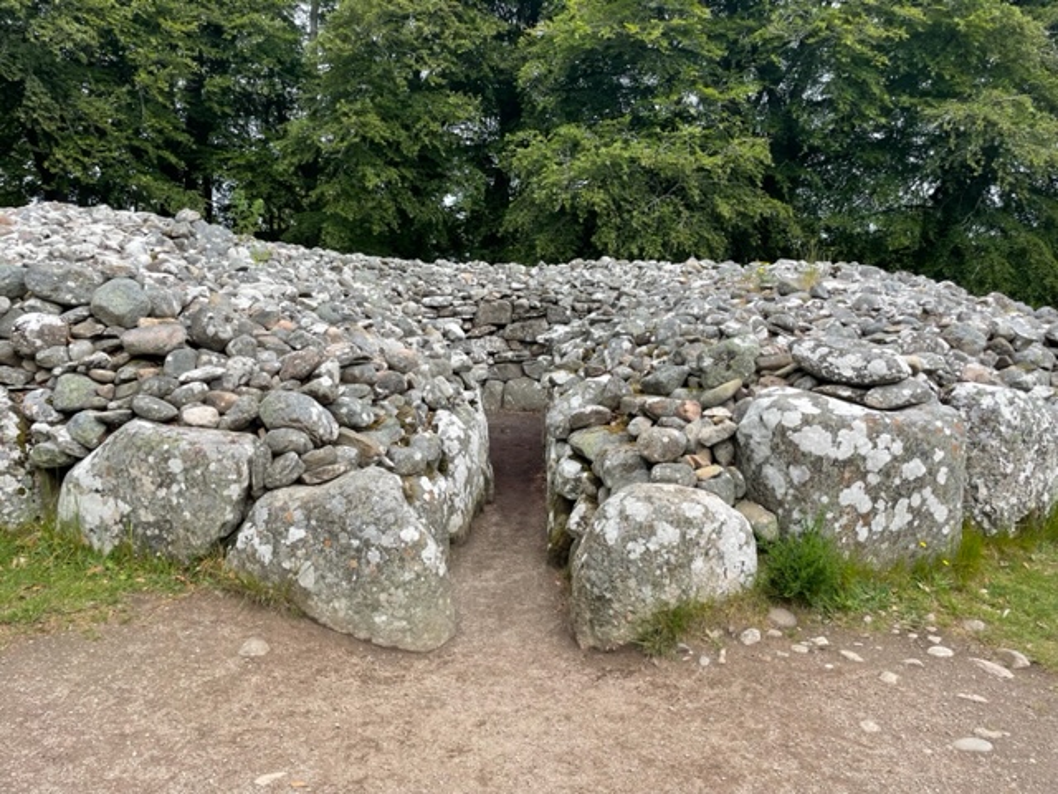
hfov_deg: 67.3
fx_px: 795
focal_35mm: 26
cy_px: 397
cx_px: 529
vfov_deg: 53.1
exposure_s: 1/1350
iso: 32
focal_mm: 4.2
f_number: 1.6
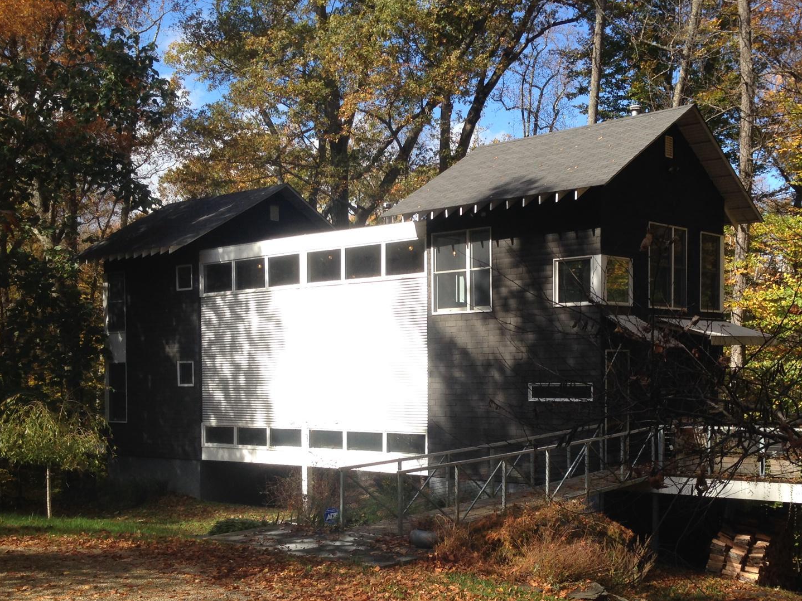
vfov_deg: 30.6
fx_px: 1089
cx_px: 471
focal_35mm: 47
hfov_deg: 40.3
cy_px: 406
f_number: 2.4
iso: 50
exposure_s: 1/742
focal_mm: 4.12
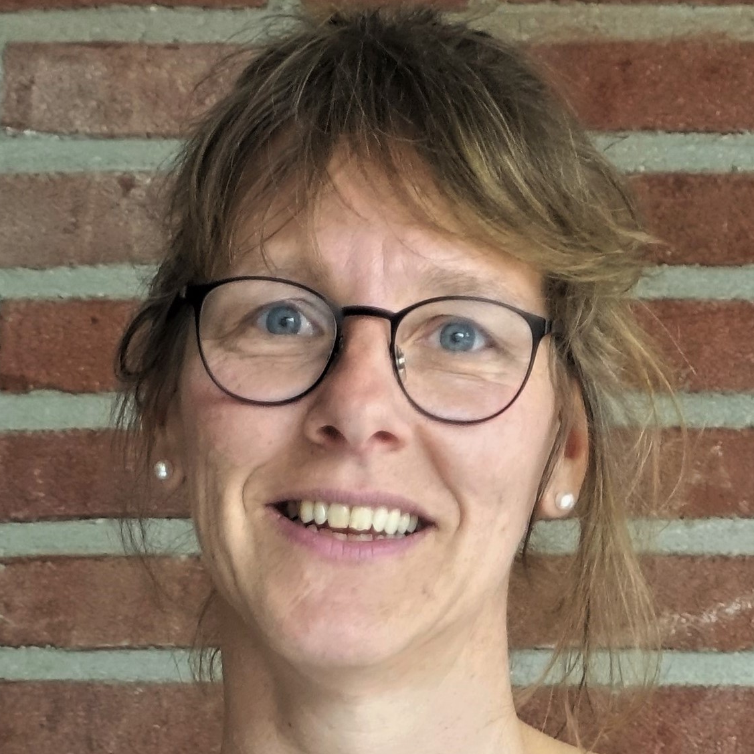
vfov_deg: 25.5
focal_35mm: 67
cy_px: 525
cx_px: 377
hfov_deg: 25.7
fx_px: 1651
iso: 500
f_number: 2.8
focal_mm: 19.1
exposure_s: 1/60
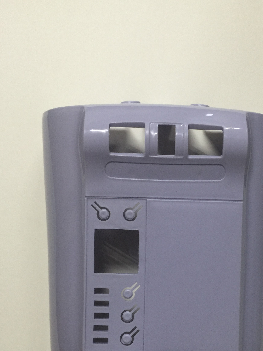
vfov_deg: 45.1
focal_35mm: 41
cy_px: 231
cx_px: 170
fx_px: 415
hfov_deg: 34.9
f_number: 2.2
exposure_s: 1/15
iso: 64
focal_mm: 4.15
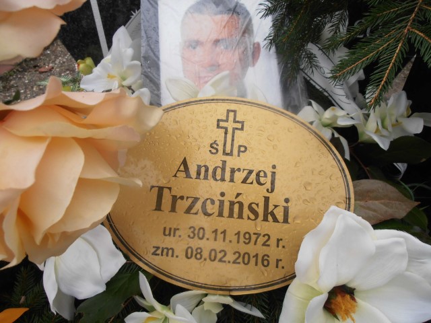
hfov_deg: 71.6
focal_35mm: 24
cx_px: 216
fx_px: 299
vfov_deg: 56.8
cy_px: 162
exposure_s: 1/250
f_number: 3
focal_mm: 4.2
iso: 80
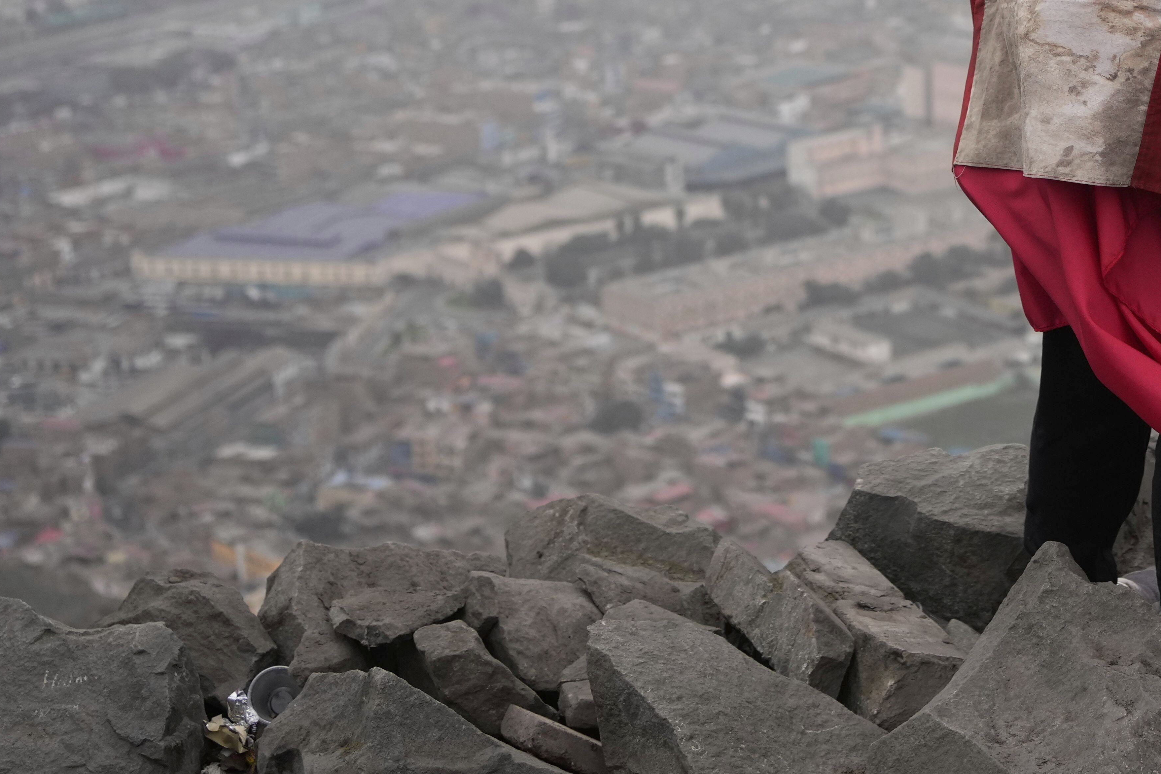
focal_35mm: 86
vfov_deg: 15.6
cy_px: -5
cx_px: 1090
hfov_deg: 22.9
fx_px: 2773
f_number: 2.8
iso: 500
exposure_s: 1/5000
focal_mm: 35
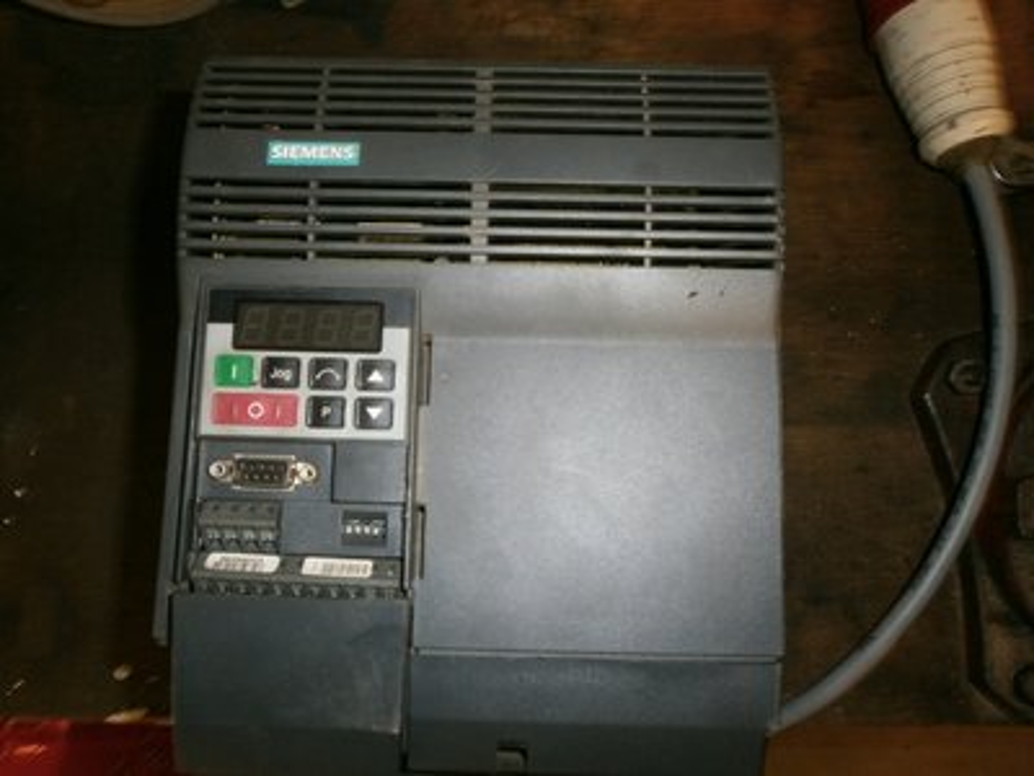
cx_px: 517
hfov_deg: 65.3
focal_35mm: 27
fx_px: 807
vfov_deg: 51.4
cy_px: 388
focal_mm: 4.8
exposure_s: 1/30
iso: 125
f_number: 2.9
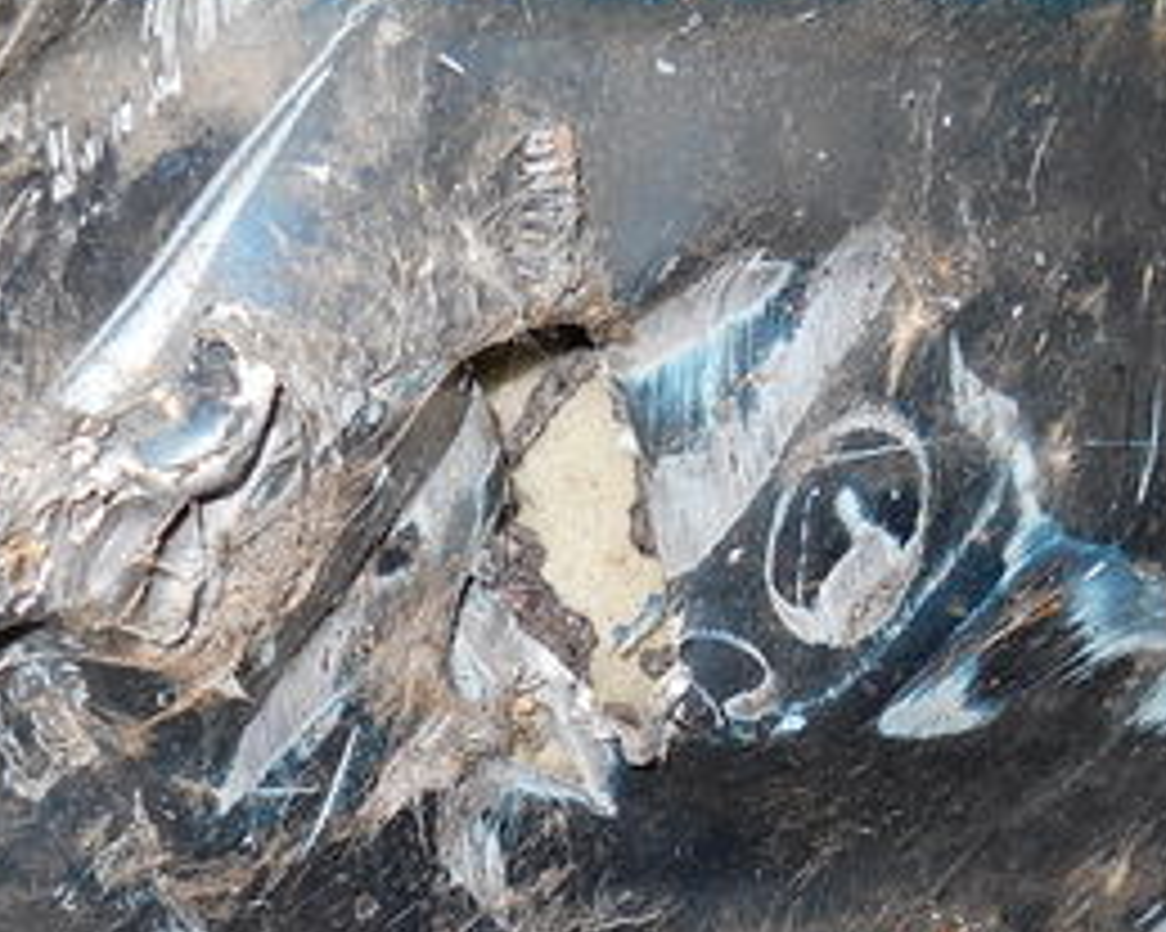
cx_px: 518
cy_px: 1049
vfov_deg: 15.1
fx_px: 3415
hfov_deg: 19.4
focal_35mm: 99
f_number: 3.1
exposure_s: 1/30
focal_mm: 6.72
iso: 80
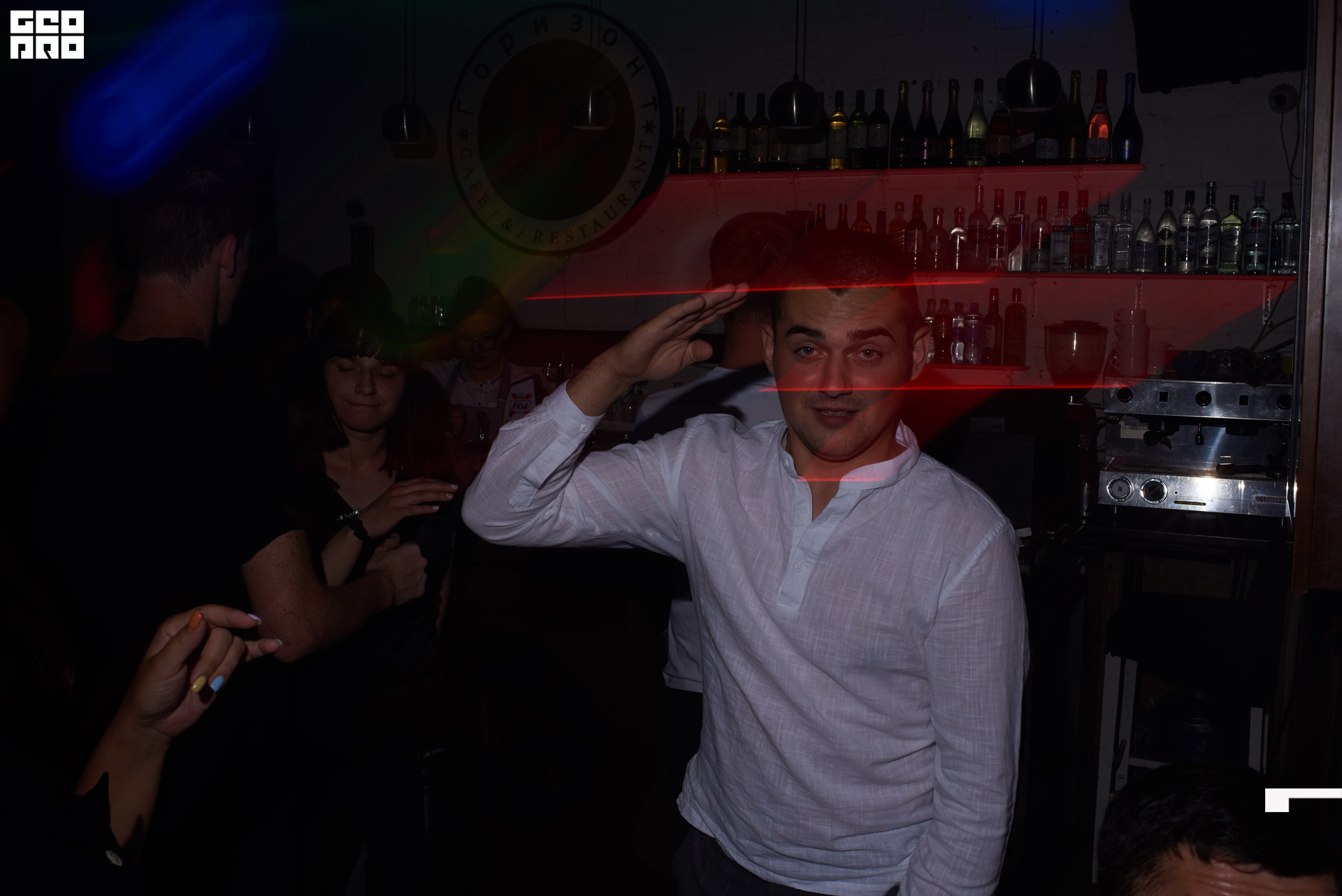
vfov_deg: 37.9
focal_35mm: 35
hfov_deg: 54.4
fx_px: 1305
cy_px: 448
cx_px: 671
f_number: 14
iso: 100
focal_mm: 35
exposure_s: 1/8
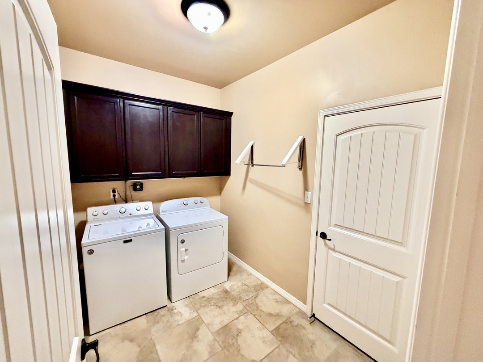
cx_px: 242
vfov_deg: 85.7
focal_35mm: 14
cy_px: 181
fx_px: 195
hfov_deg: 102.1
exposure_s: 1/60
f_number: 2.2
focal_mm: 2.22
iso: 800
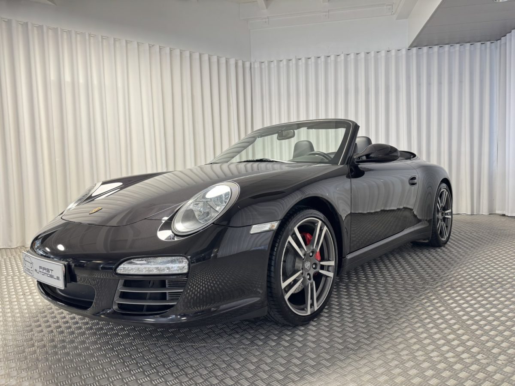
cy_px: 193
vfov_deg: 56.8
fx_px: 357
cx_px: 258
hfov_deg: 71.6
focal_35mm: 24
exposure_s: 1/50
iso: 160
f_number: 1.78
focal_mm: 6.76
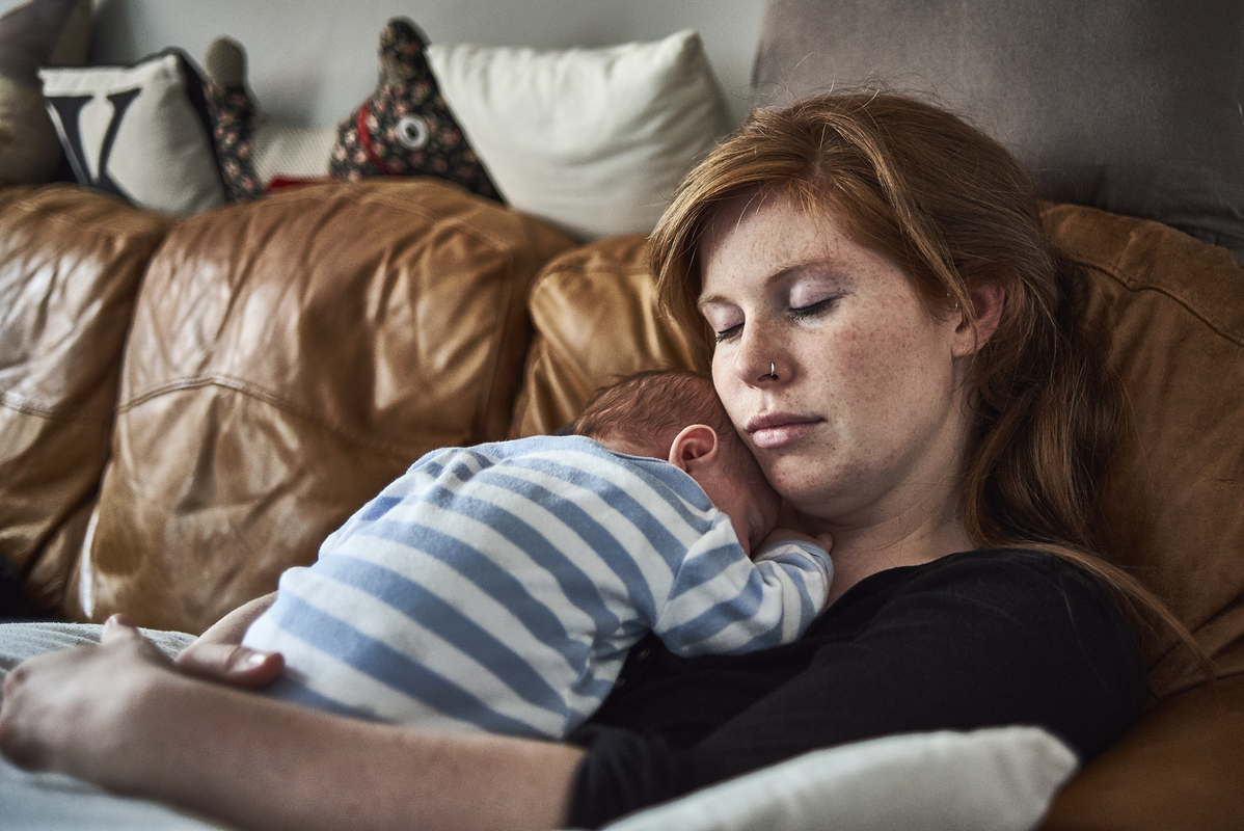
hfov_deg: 54.4
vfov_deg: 37.9
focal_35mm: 35
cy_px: 416
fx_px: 1210
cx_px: 622
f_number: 2
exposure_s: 1/320
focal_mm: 35
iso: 1250
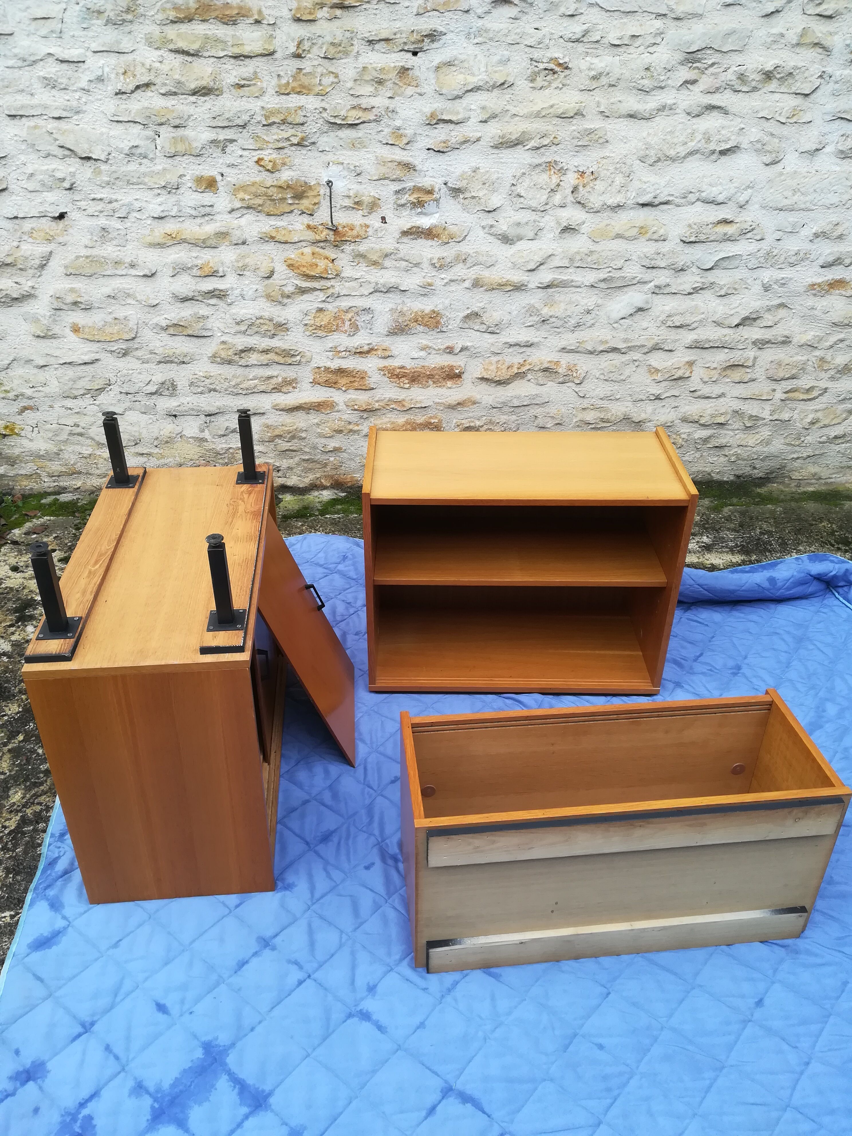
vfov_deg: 67.3
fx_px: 853
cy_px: 568
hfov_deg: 53.1
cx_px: 426
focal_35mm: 26
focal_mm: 3.83
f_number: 2.2
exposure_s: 1/100
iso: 80
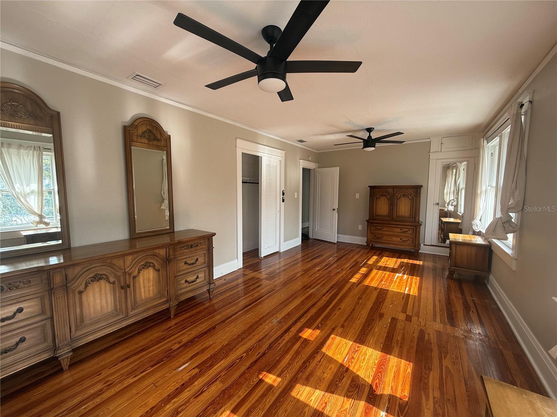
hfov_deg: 102.1
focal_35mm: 14
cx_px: 278
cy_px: 208
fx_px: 225
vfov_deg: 85.7
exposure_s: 1/203
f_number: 2.2
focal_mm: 2.22
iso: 50
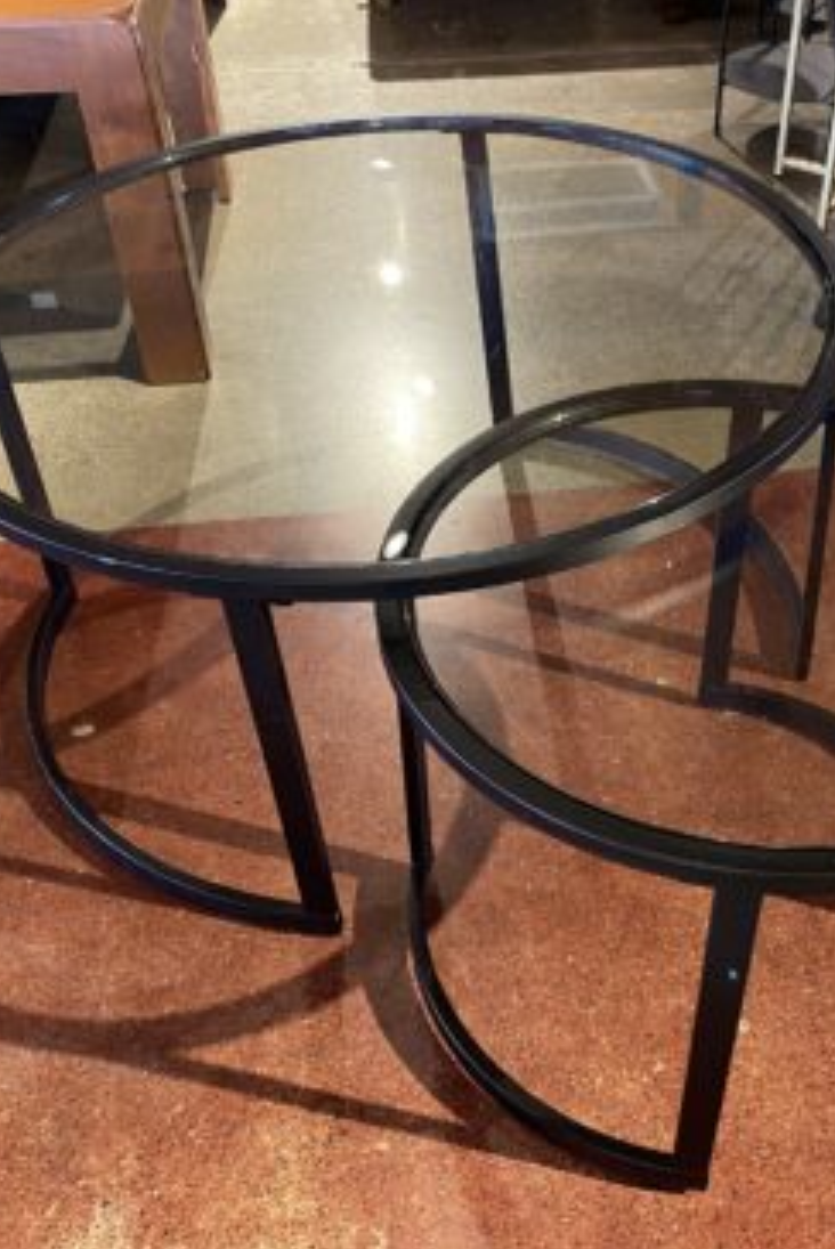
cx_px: 582
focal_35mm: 37
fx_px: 1285
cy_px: 638
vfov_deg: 51.8
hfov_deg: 35.5
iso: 400
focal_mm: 4.25
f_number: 1.8
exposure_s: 1/40
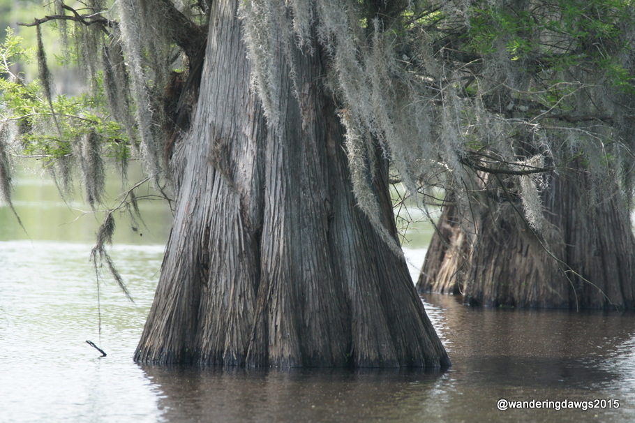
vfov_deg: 2.3
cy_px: 212
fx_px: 10579
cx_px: 318
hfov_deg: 3.4
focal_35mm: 600
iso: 500
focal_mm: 400
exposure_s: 1/500
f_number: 5.6
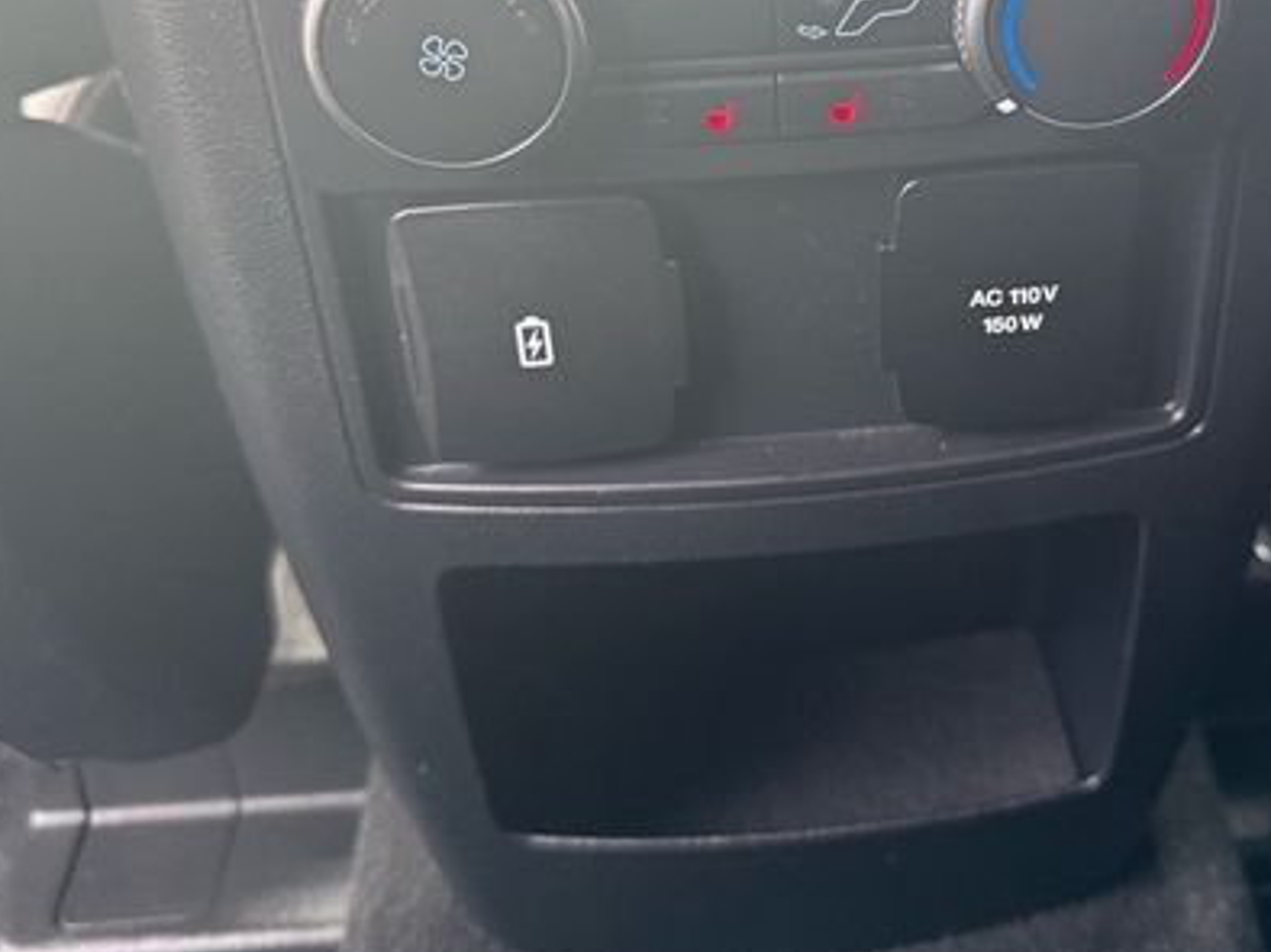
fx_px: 1431
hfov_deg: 47.4
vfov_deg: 35.9
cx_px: 803
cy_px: 226
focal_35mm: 39
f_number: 1.78
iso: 400
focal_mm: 6.76
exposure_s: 1/60
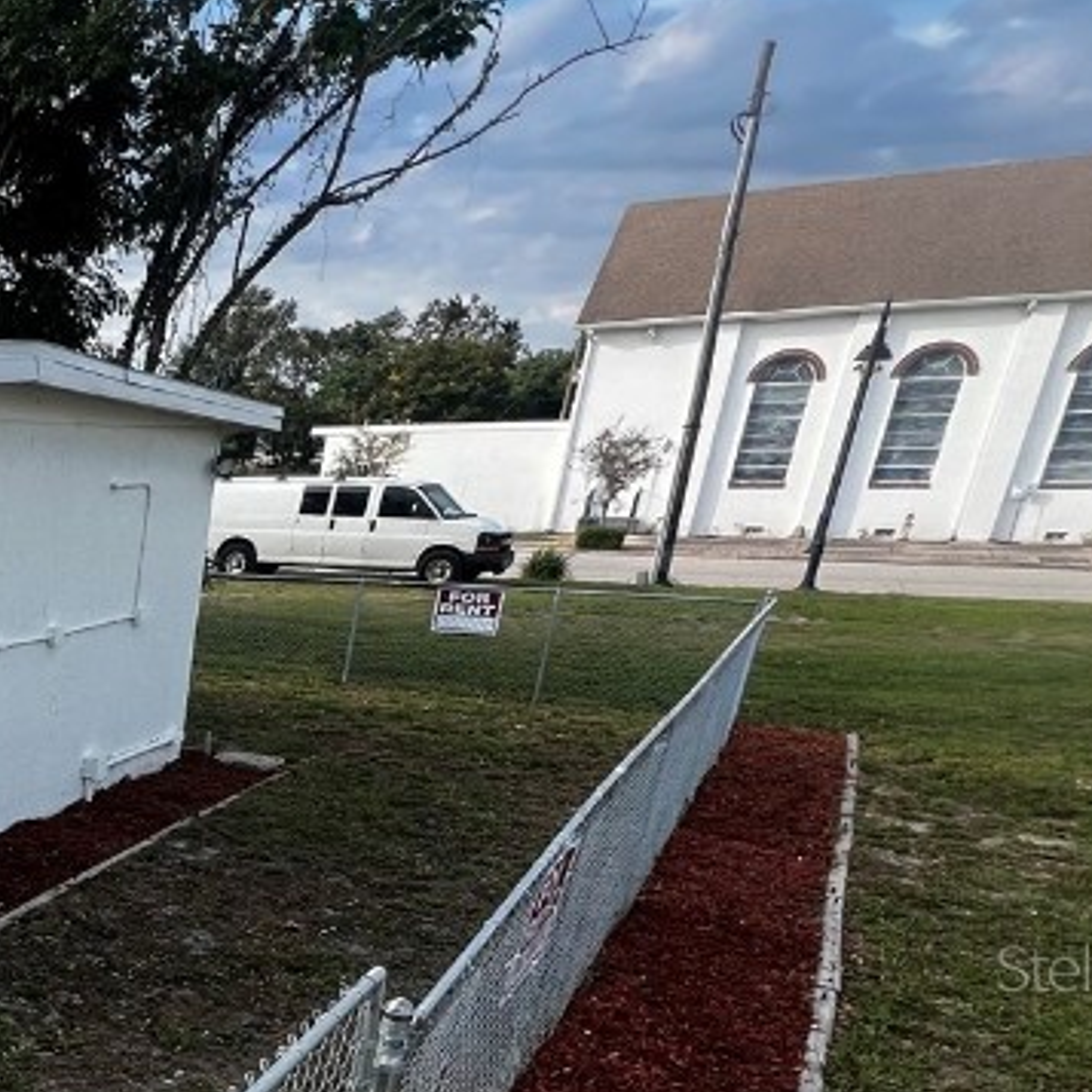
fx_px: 1178
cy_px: 967
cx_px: -281
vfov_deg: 45.5
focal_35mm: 33
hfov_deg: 35.9
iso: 32
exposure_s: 1/579
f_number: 1.8
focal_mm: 1.57
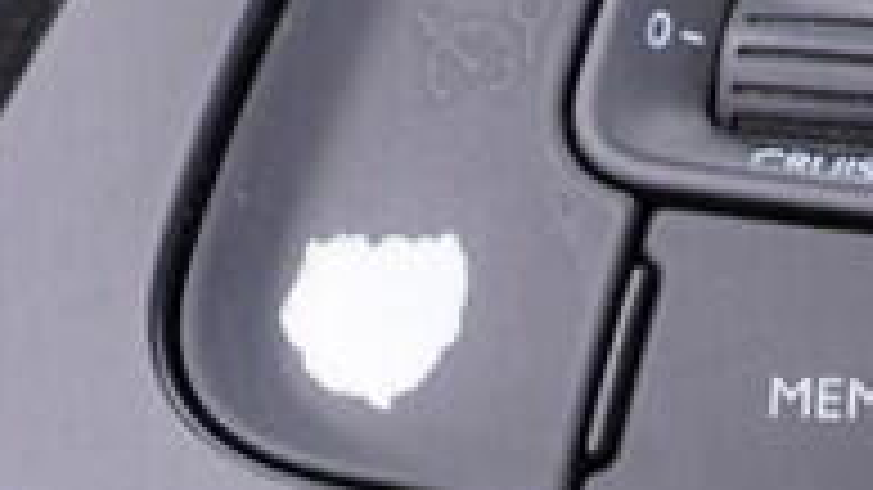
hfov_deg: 10.8
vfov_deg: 6.0
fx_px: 4605
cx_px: 670
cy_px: 762
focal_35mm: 199
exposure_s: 1/50
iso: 125
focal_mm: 24
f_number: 3.2
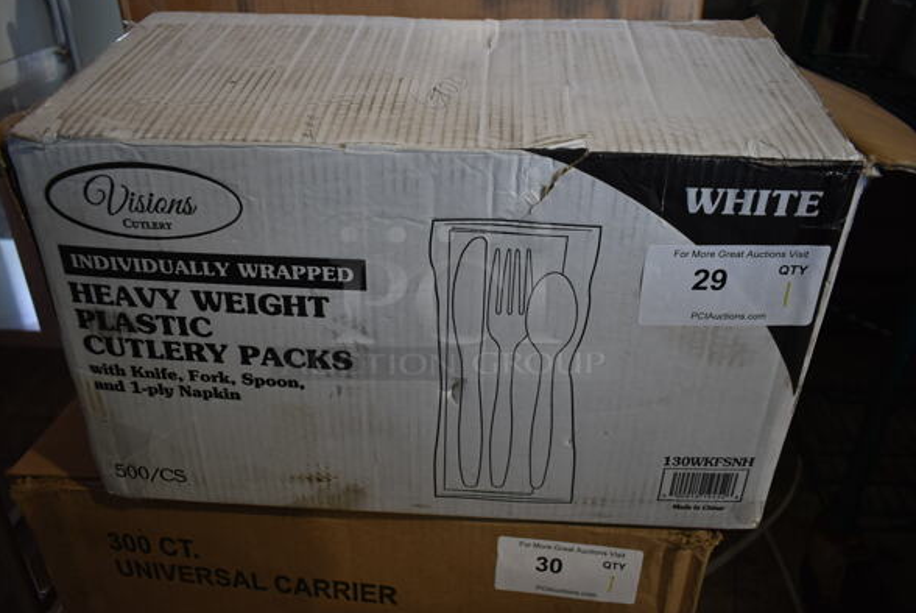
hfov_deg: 65.4
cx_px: 446
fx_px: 713
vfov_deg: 46.5
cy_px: 298
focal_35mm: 28
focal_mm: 18
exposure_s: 1/30
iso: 320
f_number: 3.5
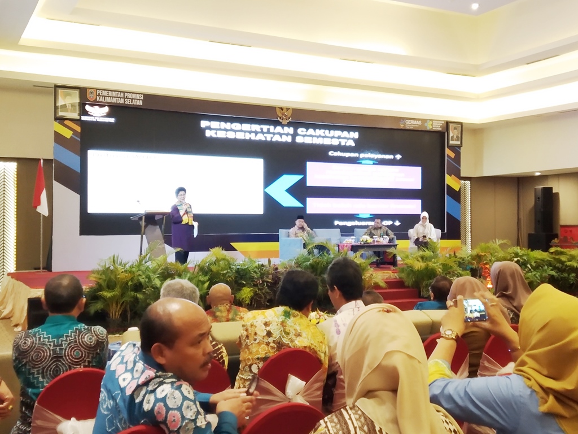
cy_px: 217
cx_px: 289
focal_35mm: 26
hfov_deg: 67.3
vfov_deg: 53.1
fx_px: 434
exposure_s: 1/17
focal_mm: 3.82
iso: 640
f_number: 2.2
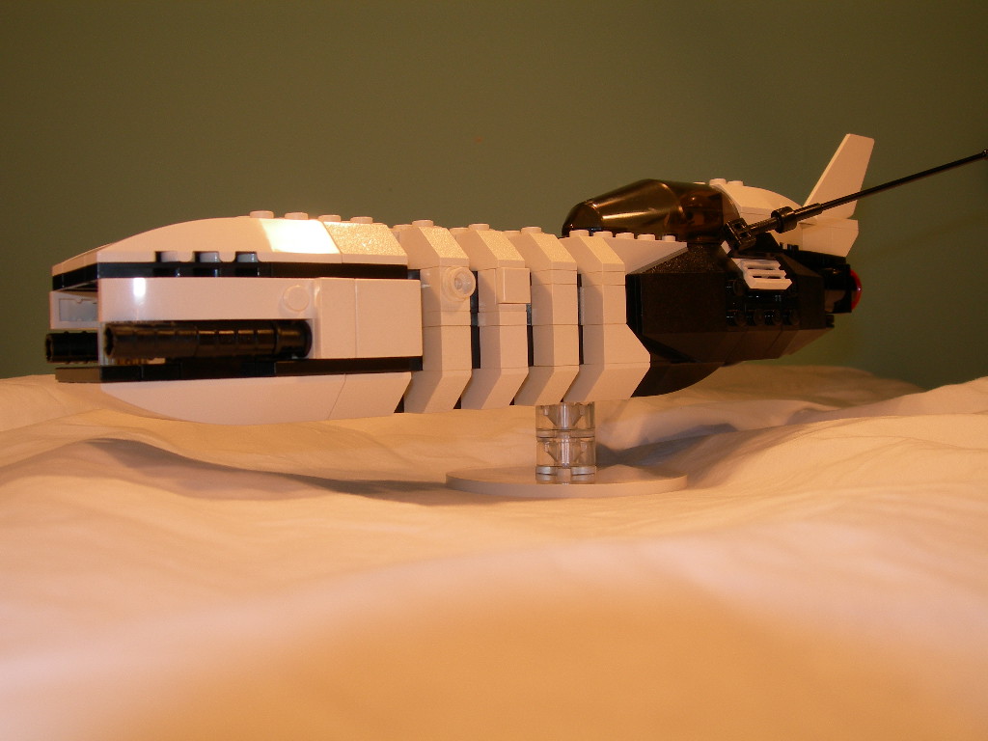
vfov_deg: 37.7
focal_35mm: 38
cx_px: 494
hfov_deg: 49.0
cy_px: 370
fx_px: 1085
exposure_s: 1/35.7
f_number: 4.8
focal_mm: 7.8
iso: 50
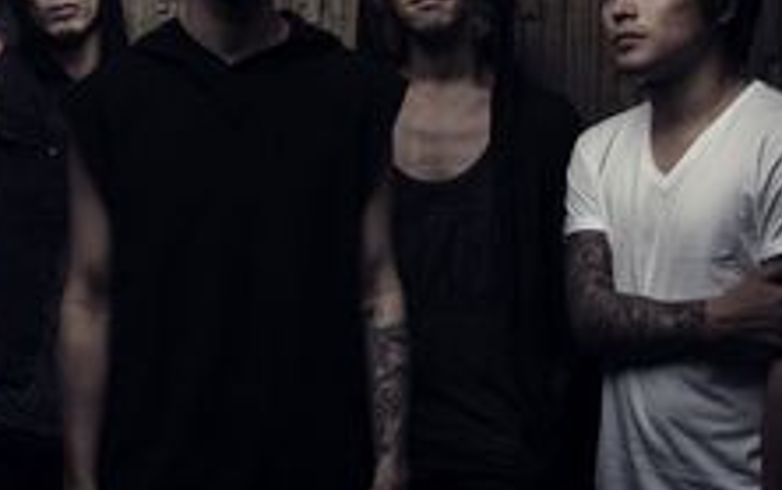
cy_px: 152
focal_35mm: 66
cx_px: 236
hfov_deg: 30.7
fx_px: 1407
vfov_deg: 19.7
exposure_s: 1/160
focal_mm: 32
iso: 50
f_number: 18
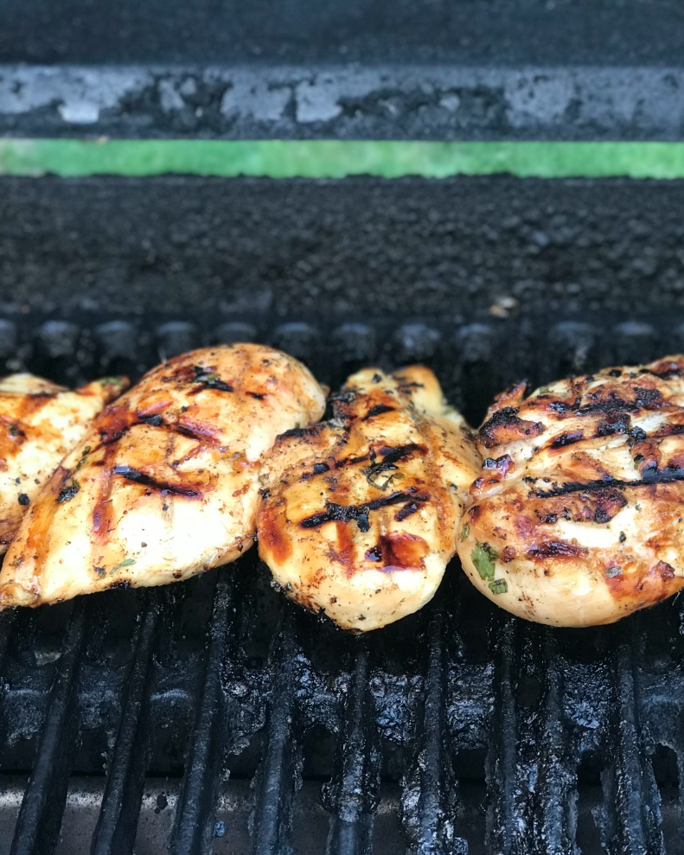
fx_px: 1898
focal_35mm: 75
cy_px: 429
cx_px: 421
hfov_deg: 20.4
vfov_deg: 25.4
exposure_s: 1/60
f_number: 2.8
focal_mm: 6.6
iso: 64
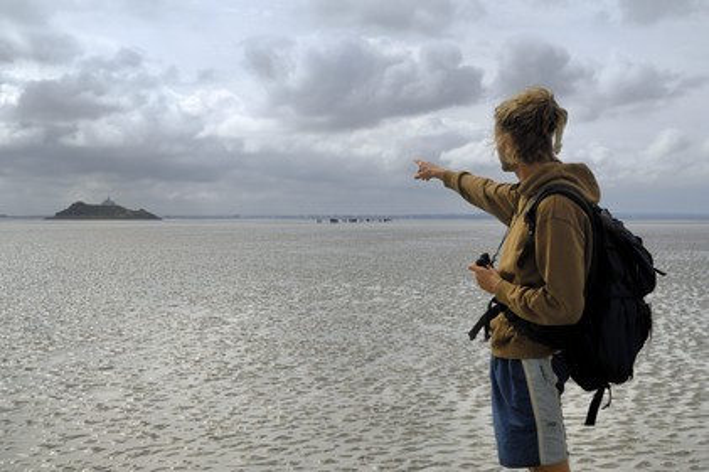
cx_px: 354
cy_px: 236
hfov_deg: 49.6
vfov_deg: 34.2
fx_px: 767
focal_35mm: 39
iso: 100
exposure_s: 1/100
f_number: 15
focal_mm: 26
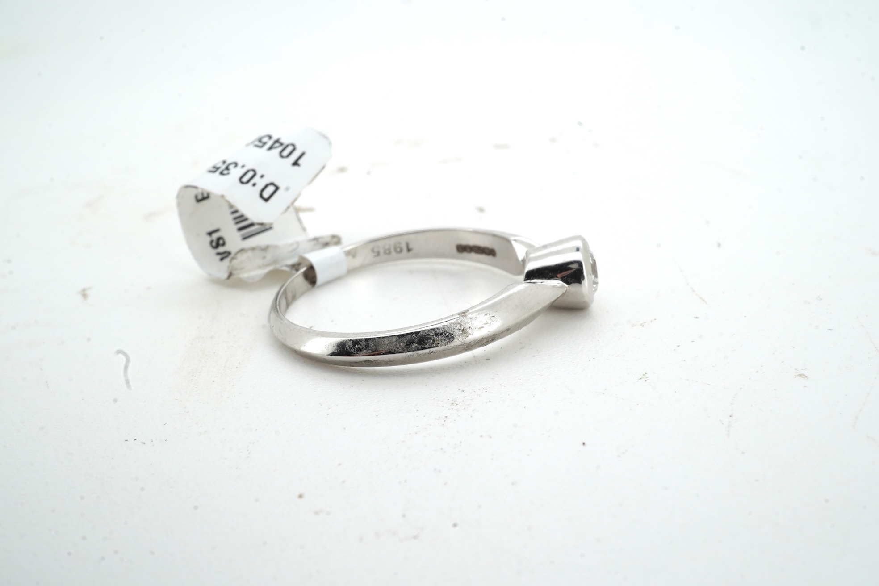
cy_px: 293
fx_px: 1099
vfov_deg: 29.9
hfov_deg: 43.6
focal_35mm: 45
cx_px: 440
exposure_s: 1/100
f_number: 22
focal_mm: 30
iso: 200
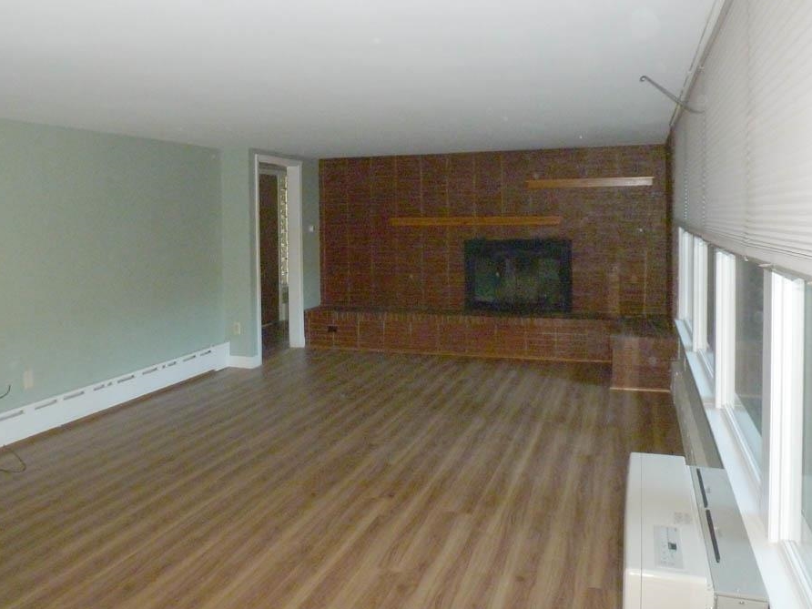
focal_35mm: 31
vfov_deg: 45.1
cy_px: 233
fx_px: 727
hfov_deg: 58.2
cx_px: 355
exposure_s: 1/60
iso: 400
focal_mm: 4.3
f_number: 3.3
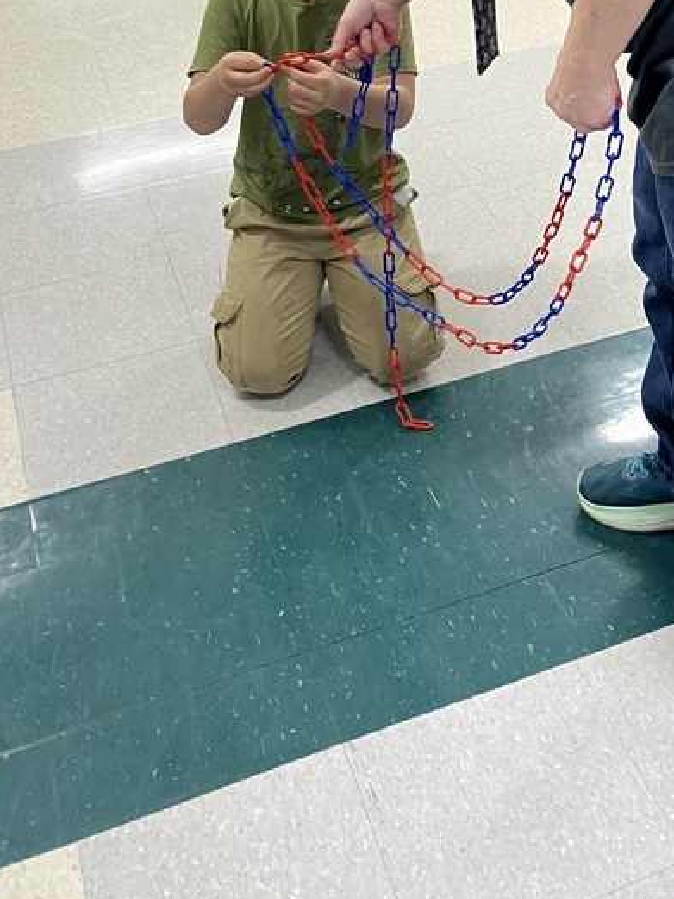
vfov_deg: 32.9
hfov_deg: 26.1
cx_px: 536
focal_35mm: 55
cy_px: 64
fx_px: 1427
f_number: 1.8
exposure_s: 1/60
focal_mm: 3.99
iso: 80
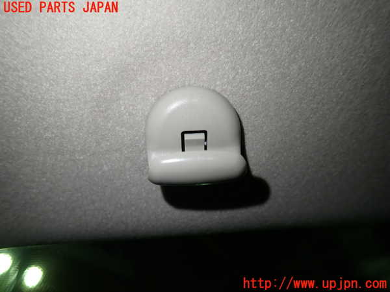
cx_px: 195
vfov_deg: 54.9
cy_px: 146
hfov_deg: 69.4
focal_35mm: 25
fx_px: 282
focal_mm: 4.5
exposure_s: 1/60
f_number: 2
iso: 100
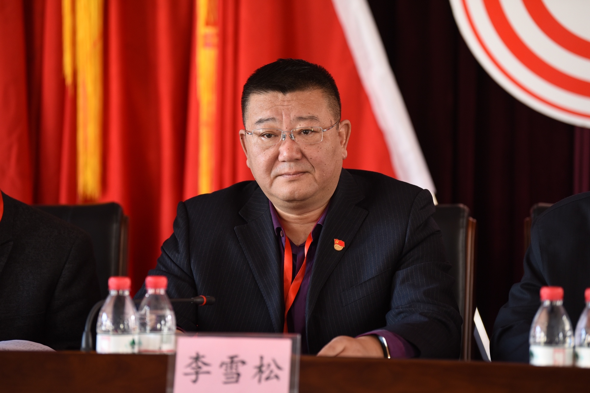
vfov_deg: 8.9
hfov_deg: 13.2
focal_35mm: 155
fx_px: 2541
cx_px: 295
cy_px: 196
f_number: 2.8
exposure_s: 1/80
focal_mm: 155
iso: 800
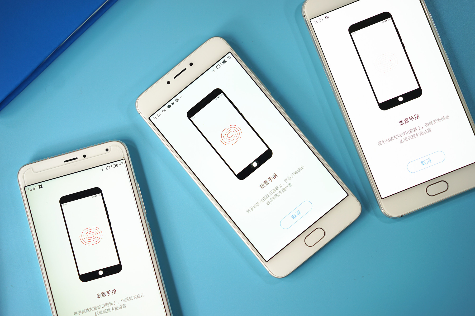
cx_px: 238
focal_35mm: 55
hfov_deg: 36.2
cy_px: 158
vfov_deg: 24.6
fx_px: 726
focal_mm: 55
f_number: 2.8
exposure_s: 1/60
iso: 100
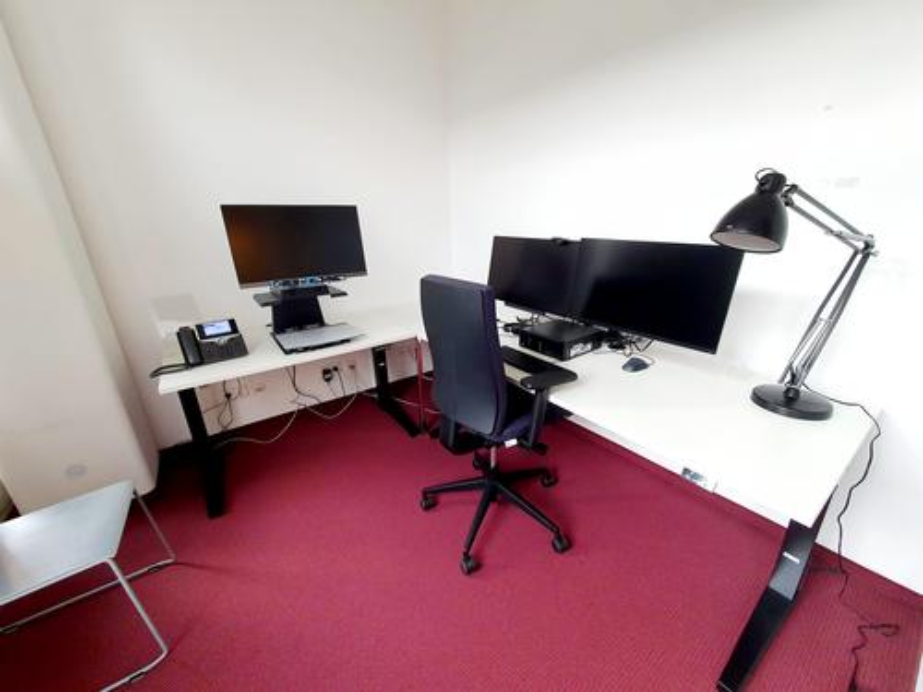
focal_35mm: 13
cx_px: 462
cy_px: 346
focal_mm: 1.8
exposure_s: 1/50
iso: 160
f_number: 2.2
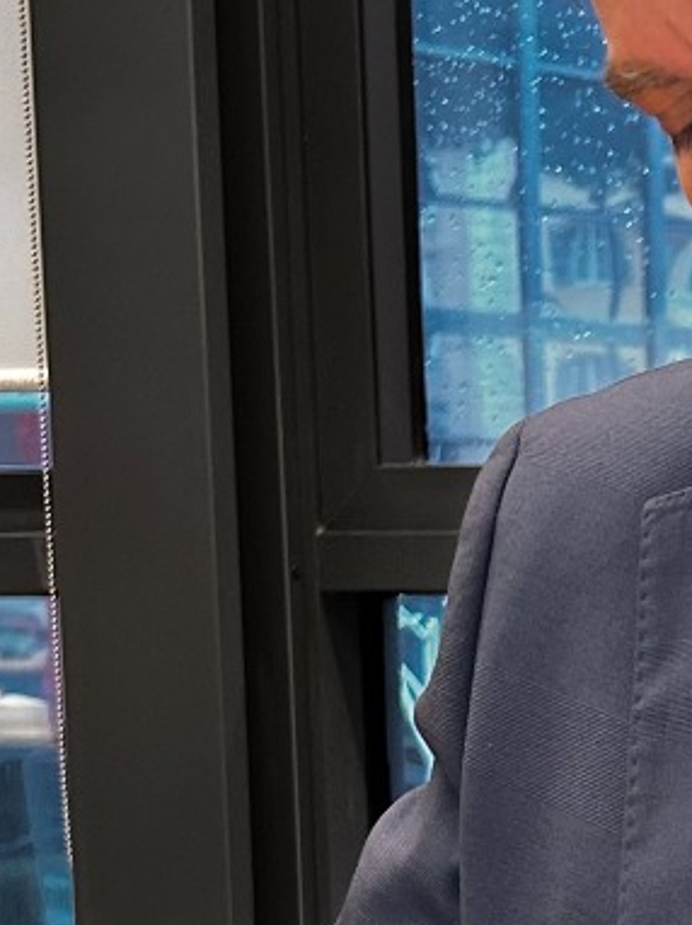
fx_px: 2909
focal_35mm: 109
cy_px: 959
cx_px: 934
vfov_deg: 17.6
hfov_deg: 13.0
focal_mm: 5.7
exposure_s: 1/100
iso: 100
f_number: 1.5
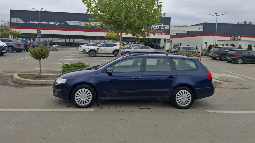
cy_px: 48
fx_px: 176
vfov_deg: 43.7
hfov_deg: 71.9
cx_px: 123
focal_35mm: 26
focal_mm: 5.54
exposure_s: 1/769
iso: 50
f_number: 1.8
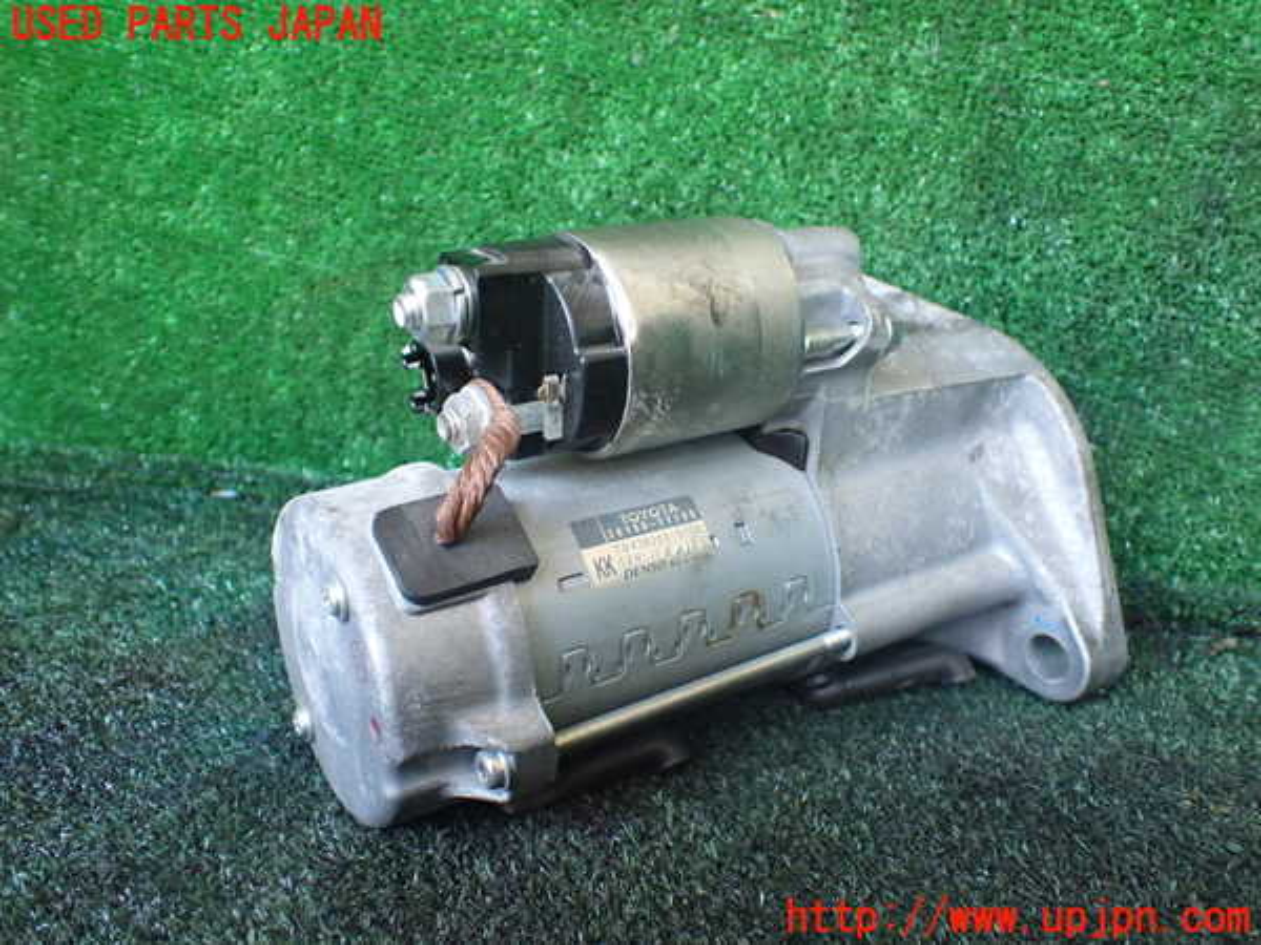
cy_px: 472
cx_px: 630
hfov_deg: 60.0
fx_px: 1093
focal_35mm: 30
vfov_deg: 46.8
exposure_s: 1/125
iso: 640
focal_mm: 5.4
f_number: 2.3
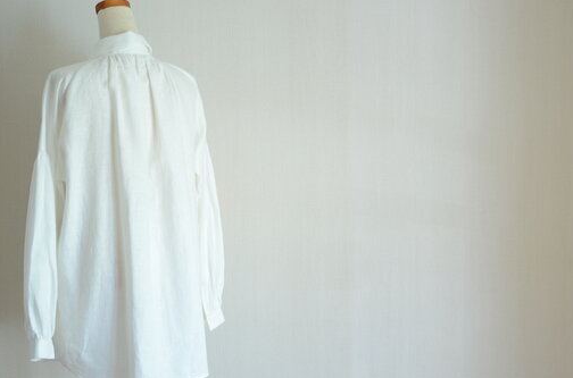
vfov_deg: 22.1
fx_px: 968
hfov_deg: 33.0
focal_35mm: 61
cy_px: 167
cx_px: 289
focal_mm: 32
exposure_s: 1/40
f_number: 4.2
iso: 400
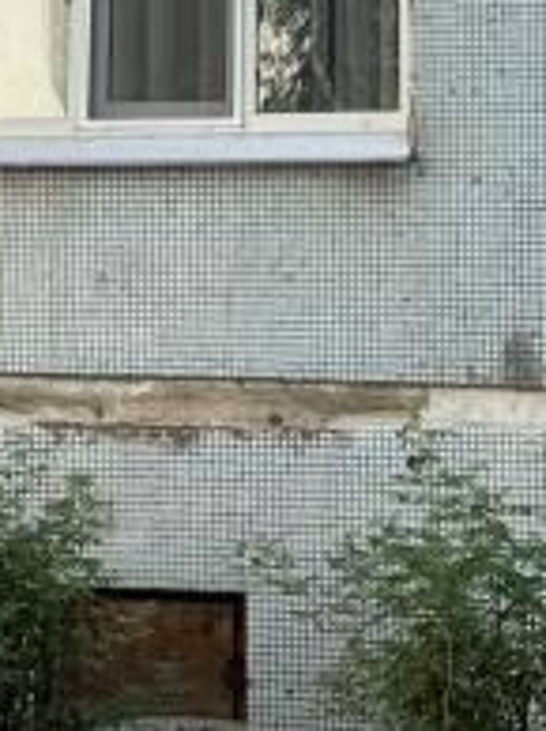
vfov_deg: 16.3
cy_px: -147
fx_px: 2445
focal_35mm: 116
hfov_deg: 12.7
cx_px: 122
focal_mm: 6.76
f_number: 1.78
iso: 64
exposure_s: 1/1059
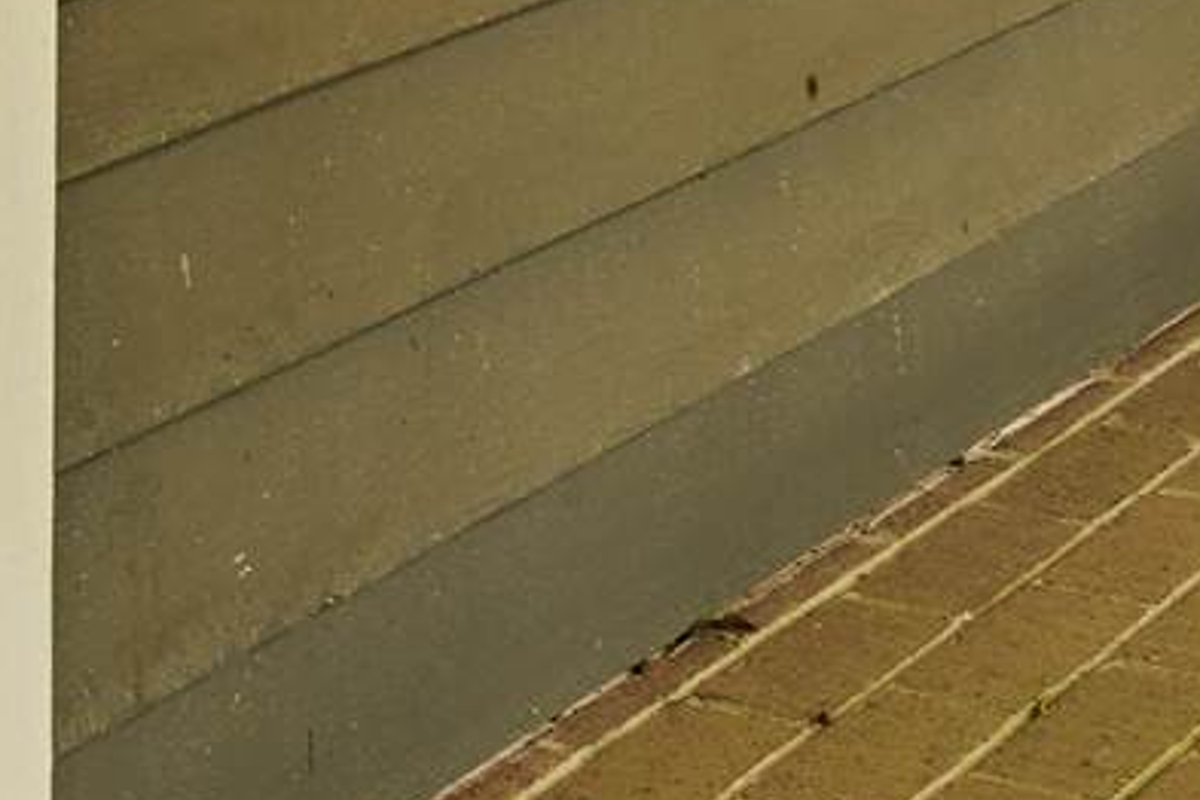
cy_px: -968
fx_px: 4166
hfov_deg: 16.3
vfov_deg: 9.9
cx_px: 846
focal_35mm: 125
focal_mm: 16
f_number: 3.5
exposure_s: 1/1250
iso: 160
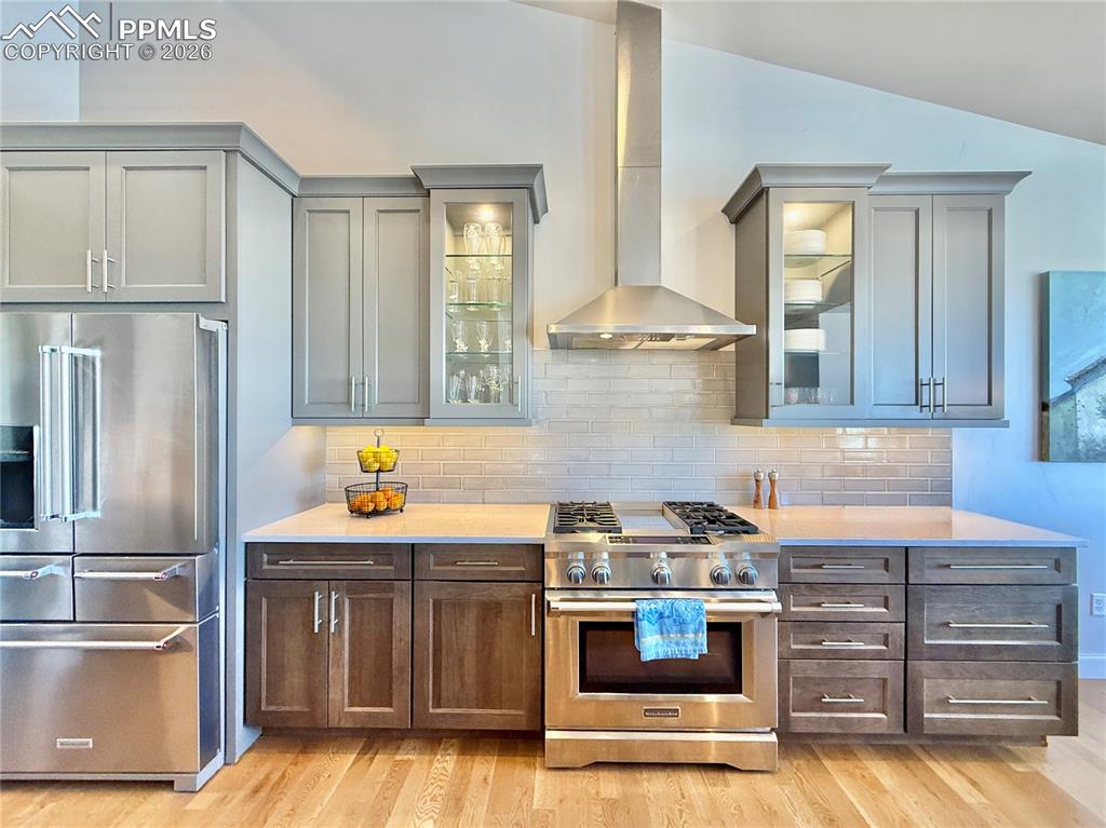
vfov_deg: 85.6
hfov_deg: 102.1
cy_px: 414
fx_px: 447
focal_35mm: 14
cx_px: 553
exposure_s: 1/120
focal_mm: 2.22
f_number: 2.2
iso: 250
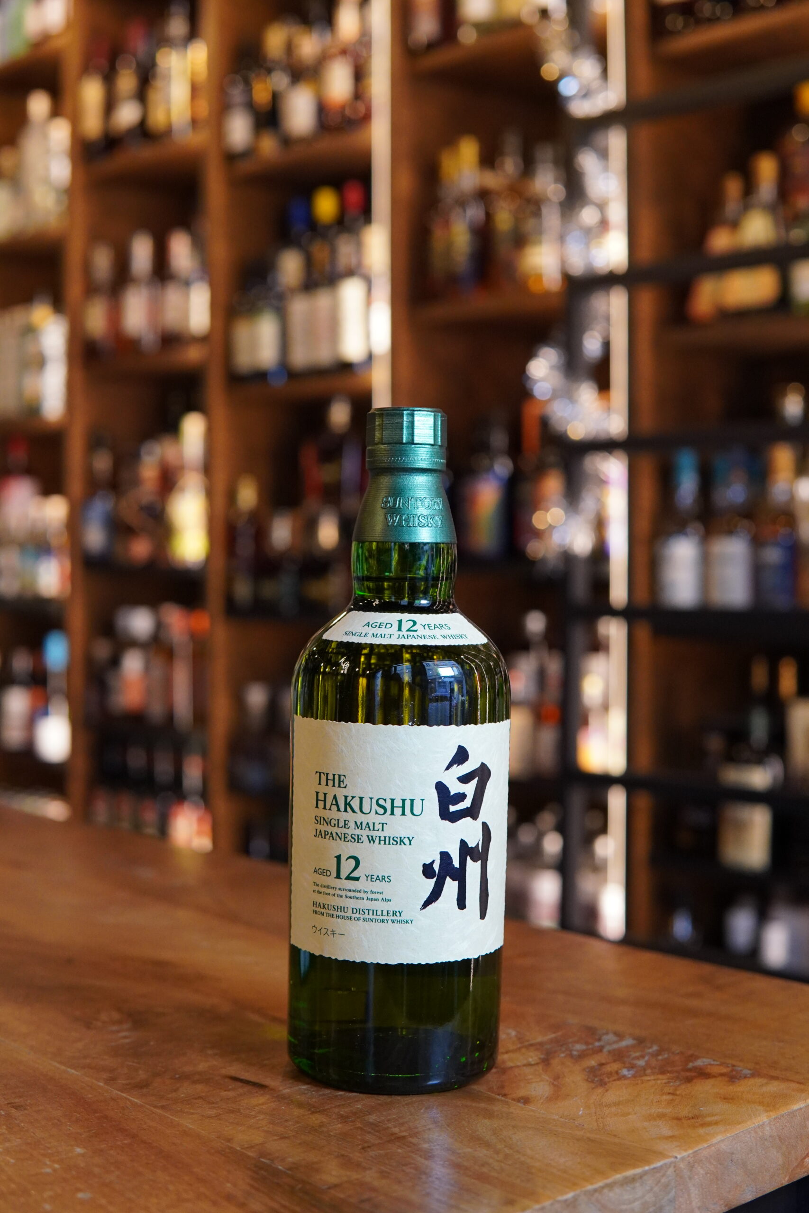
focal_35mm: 45
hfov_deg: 29.9
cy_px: 606
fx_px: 1517
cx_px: 404
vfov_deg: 43.6
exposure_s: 1/160
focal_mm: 30
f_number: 3.2
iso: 1600
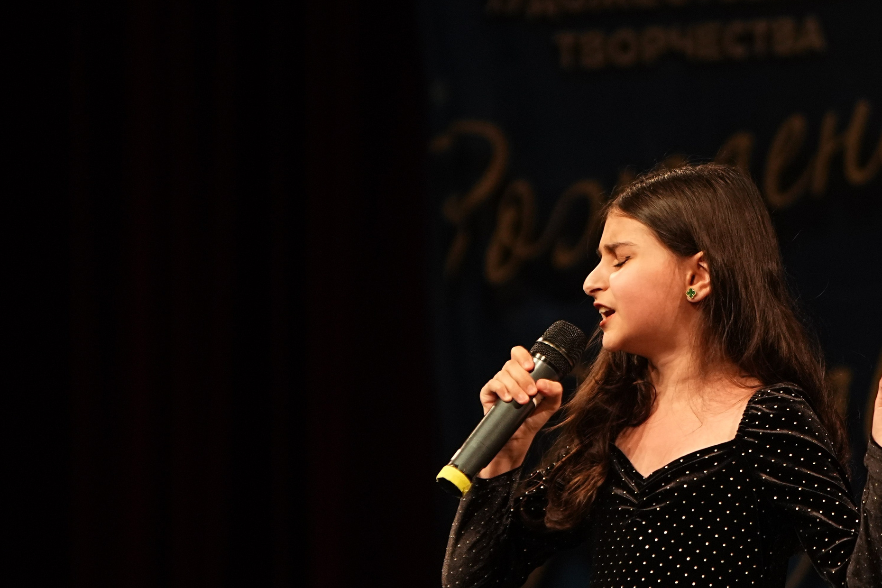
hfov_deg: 5.0
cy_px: 358
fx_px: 10118
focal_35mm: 413
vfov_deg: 3.3
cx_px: 587
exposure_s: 1/400
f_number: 2.8
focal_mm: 200
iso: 1600
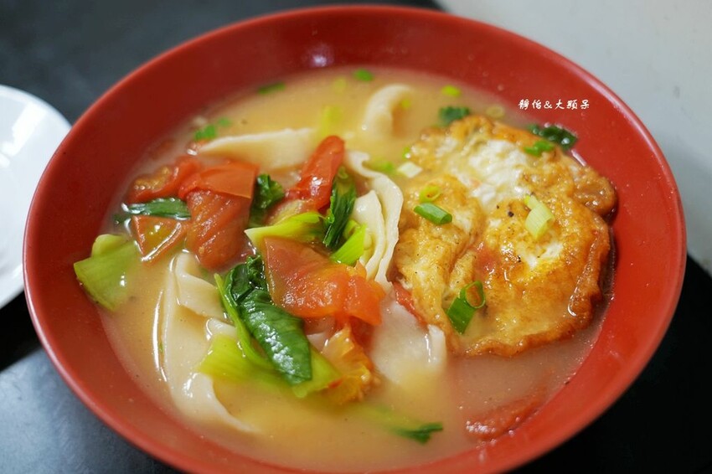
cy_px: 237
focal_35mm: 42
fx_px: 830
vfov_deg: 31.9
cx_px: 356
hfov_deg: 46.4
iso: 640
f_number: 4
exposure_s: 1/50
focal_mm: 42
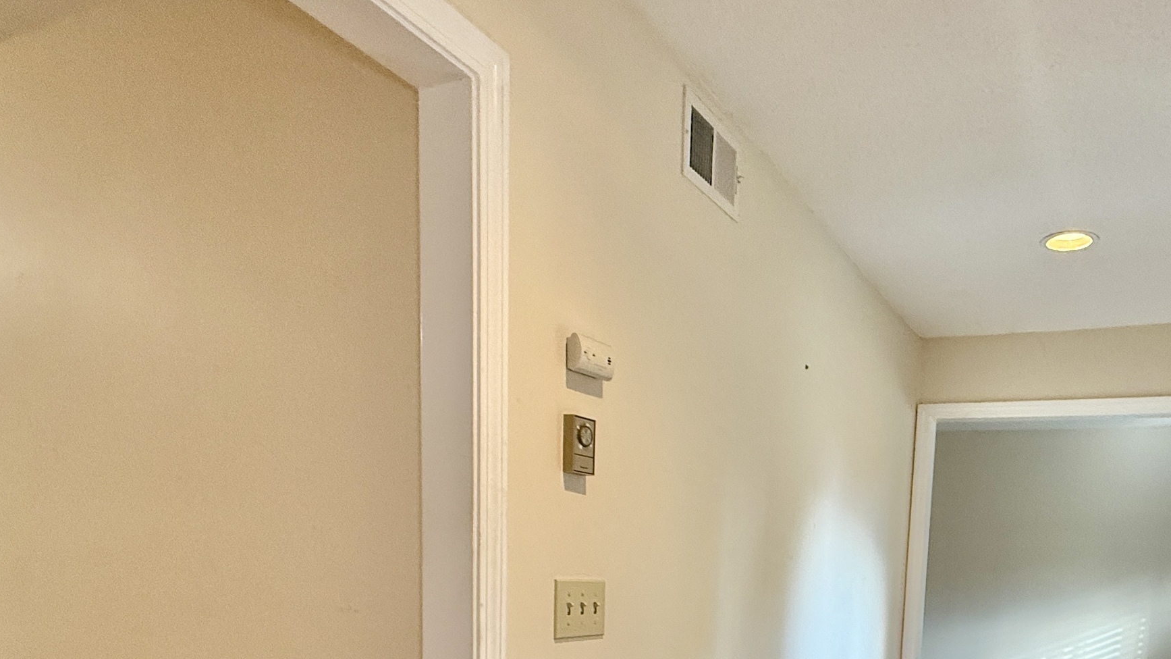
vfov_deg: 37.7
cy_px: 675
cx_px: 782
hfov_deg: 67.9
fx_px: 838
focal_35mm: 27
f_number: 2.2
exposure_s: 1/120
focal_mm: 2.22
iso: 320
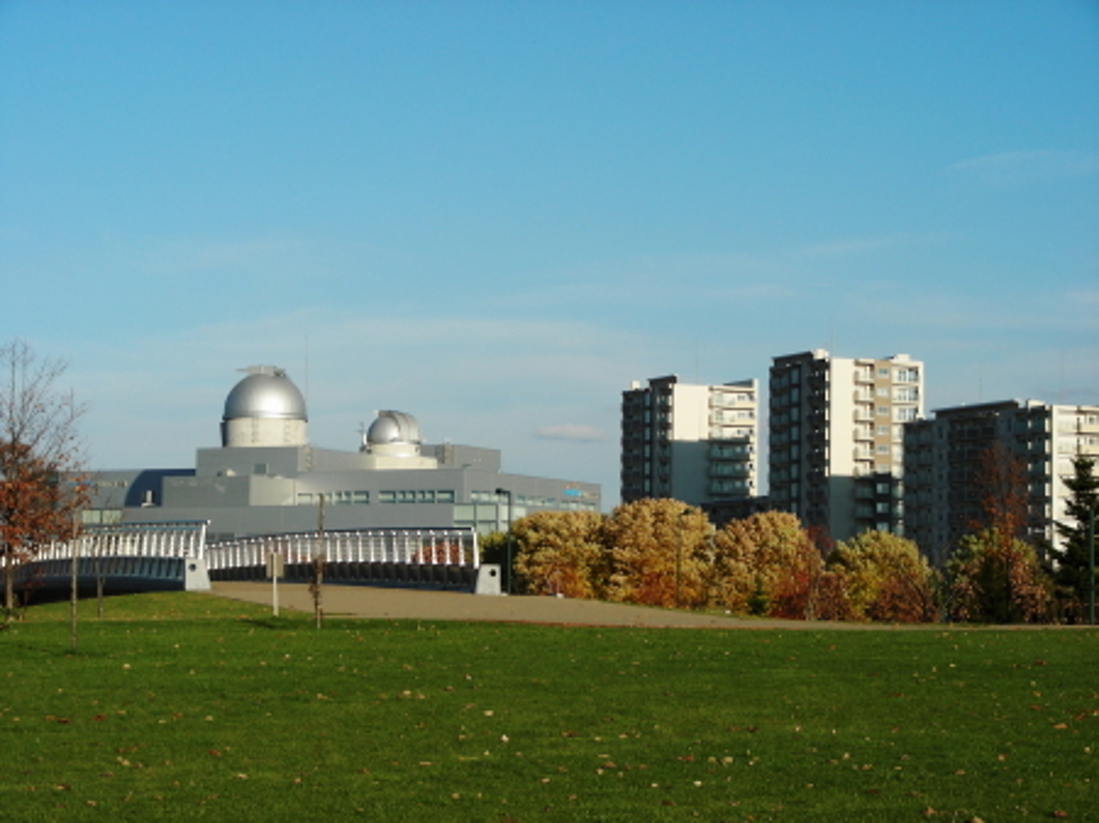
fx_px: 2761
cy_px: 412
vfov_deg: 17.0
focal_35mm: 87
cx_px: 550
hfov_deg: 22.5
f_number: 4
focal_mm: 14.6
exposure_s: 1/397
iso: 50
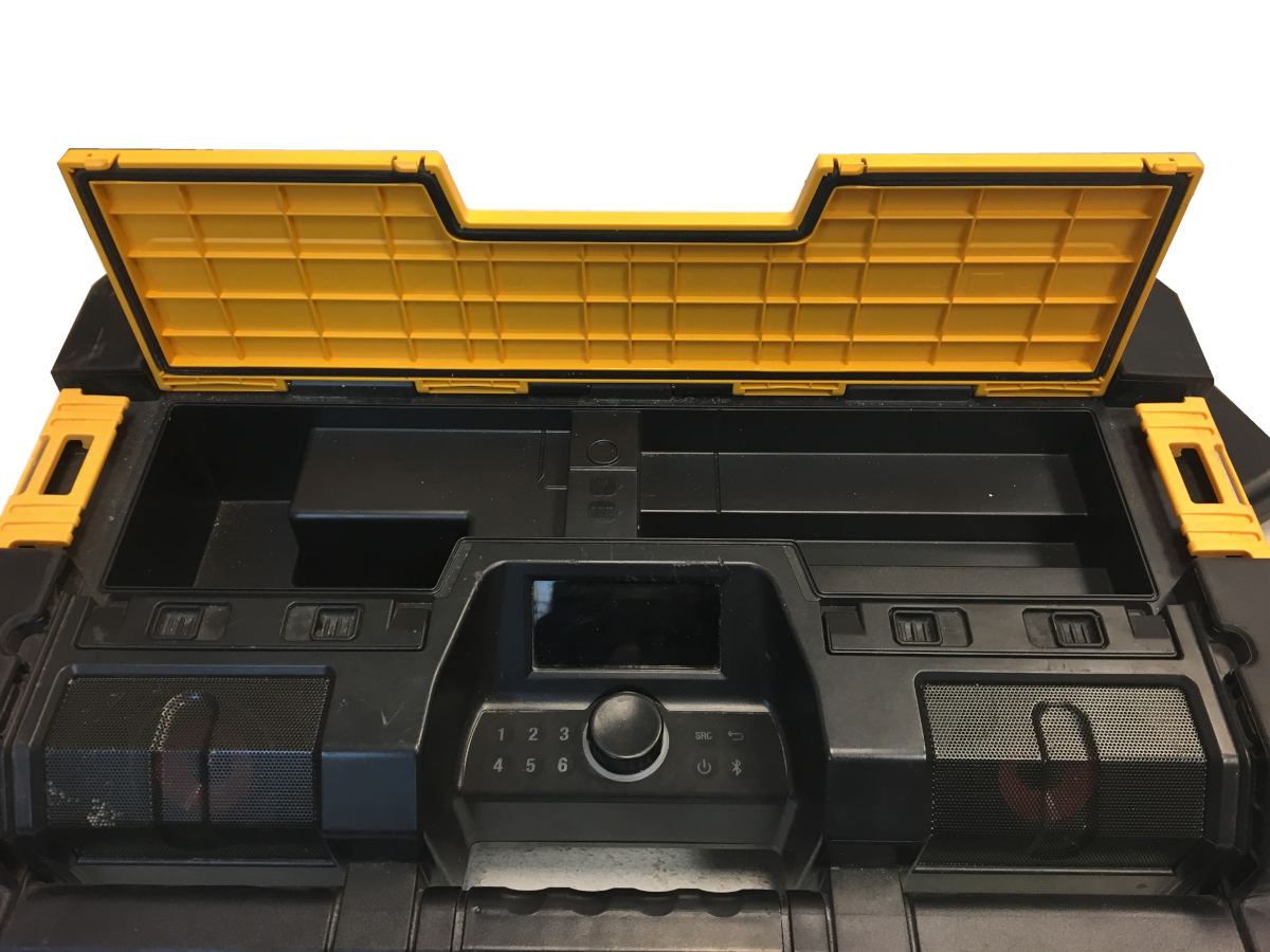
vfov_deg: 48.2
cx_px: 635
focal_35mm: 29
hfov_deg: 61.7
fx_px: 1064
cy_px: 476
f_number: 2.2
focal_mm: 4.15
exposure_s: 1/30
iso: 80
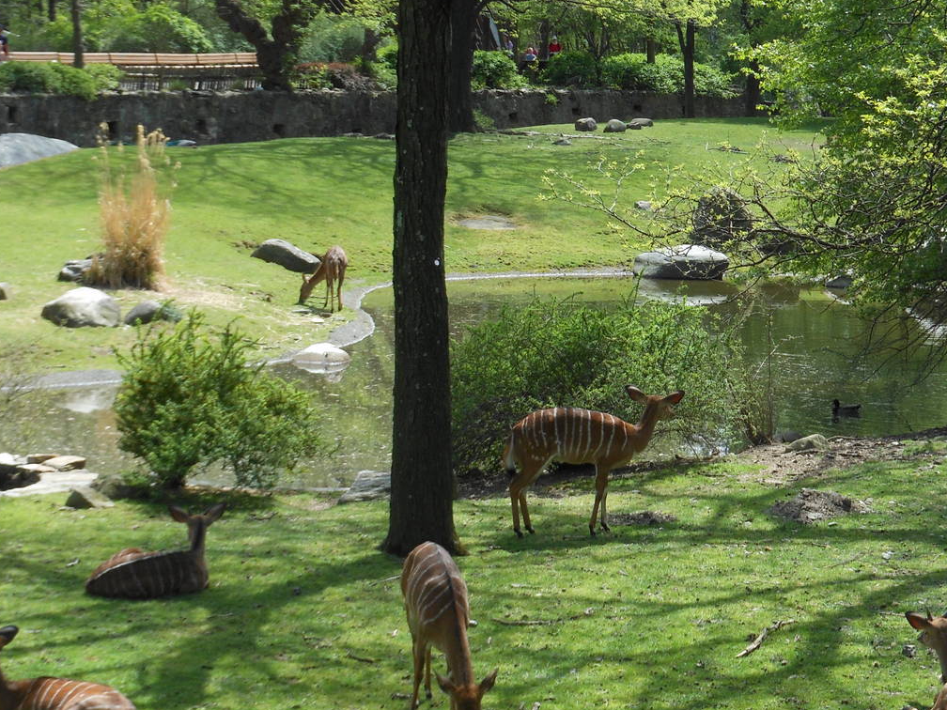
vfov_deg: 14.8
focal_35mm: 100
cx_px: 482
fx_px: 2736
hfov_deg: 19.6
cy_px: 340
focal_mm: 11.2
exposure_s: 1/160
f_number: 5
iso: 80
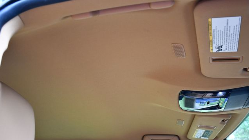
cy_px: 77
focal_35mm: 38
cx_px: 125
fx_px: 251
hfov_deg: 52.8
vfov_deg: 31.2
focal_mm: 18
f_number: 3.5
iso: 800
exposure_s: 1/250
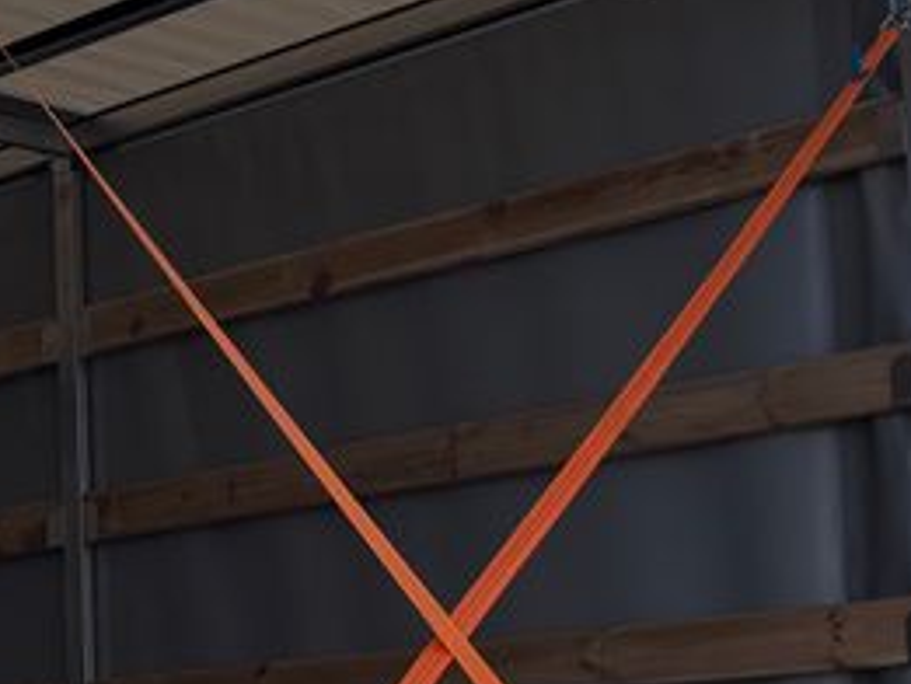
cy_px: 590
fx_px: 2686
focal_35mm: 102
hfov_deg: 18.9
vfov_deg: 14.4
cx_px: 70
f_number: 1.6
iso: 50
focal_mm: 5.96
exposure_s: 1/7813
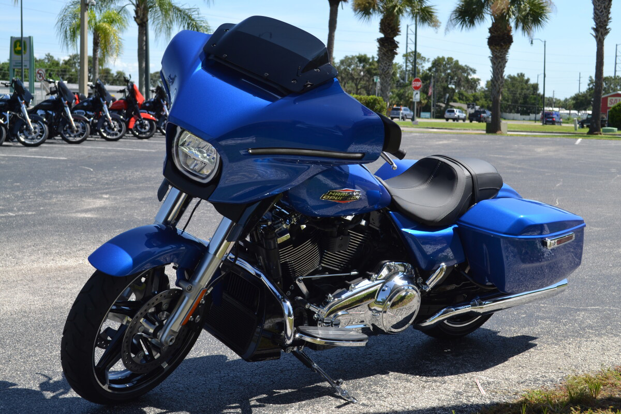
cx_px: 310
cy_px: 207
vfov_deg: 25.8
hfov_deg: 37.9
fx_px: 906
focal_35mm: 52
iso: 100
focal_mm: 35
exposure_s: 1/200
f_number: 7.1
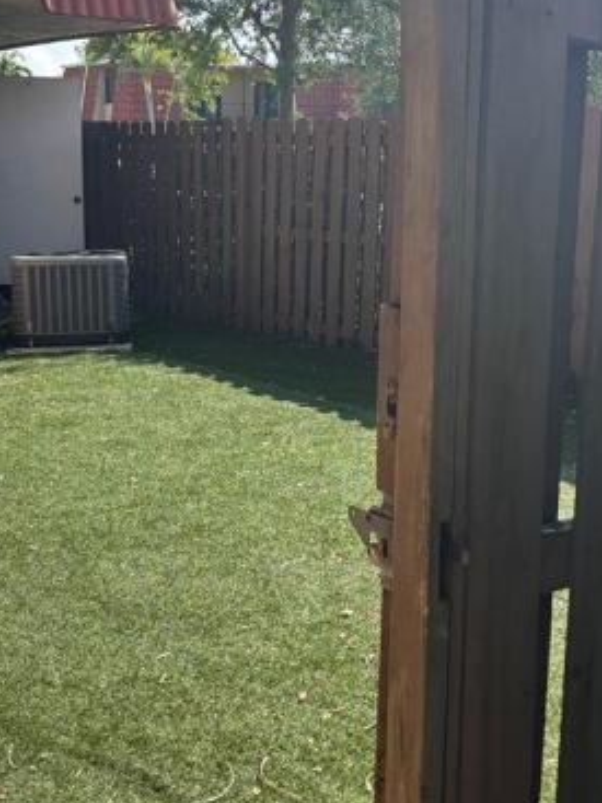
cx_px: 309
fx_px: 1183
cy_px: 348
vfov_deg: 37.4
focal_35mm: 51
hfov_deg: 28.5
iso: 50
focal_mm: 5.96
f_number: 1.6
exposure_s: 1/1344
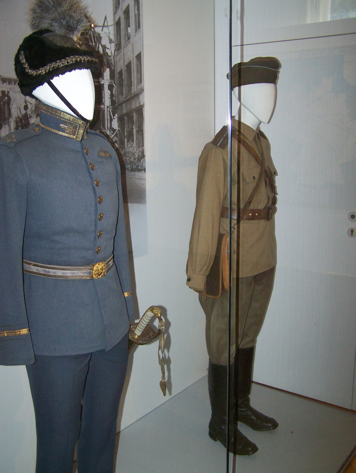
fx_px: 520
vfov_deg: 48.9
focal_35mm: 38
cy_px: 236
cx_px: 178
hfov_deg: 37.8
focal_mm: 6.3
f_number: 2.8
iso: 160
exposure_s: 1/60
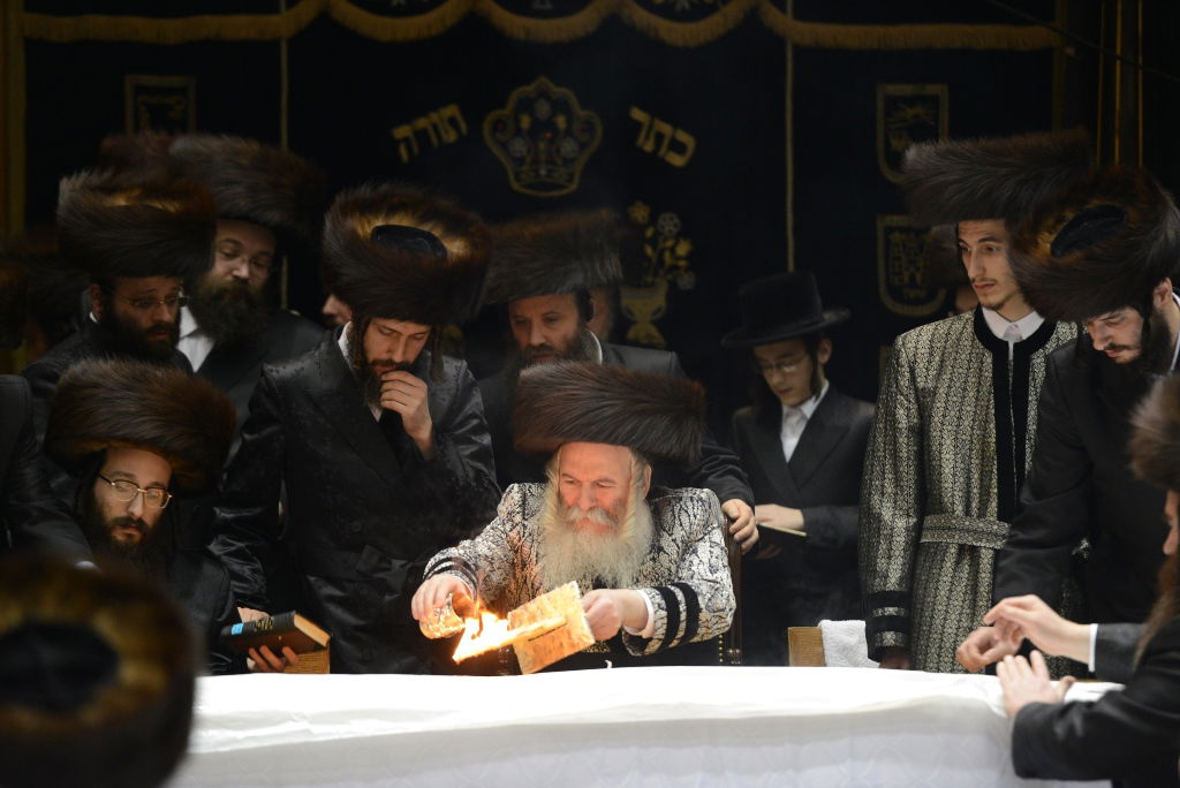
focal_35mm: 200
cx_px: 590
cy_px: 394
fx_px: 6559
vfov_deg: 6.9
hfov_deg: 10.3
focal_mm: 200
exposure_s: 1/80
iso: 1250
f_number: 2.8
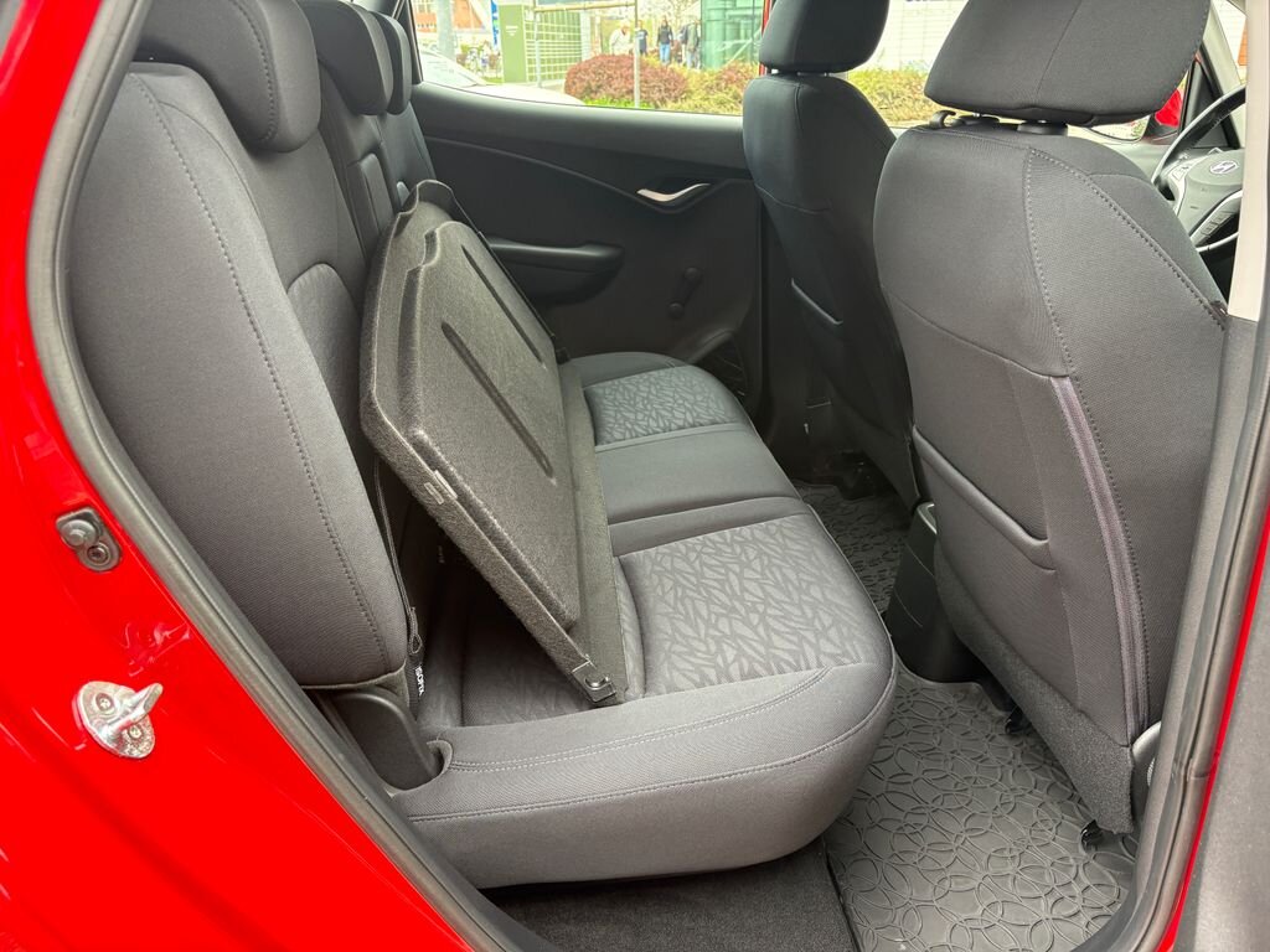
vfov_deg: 53.1
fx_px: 954
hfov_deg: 67.3
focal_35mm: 26
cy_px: 476
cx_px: 635
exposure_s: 1/121
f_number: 1.6
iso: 125
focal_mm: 5.96
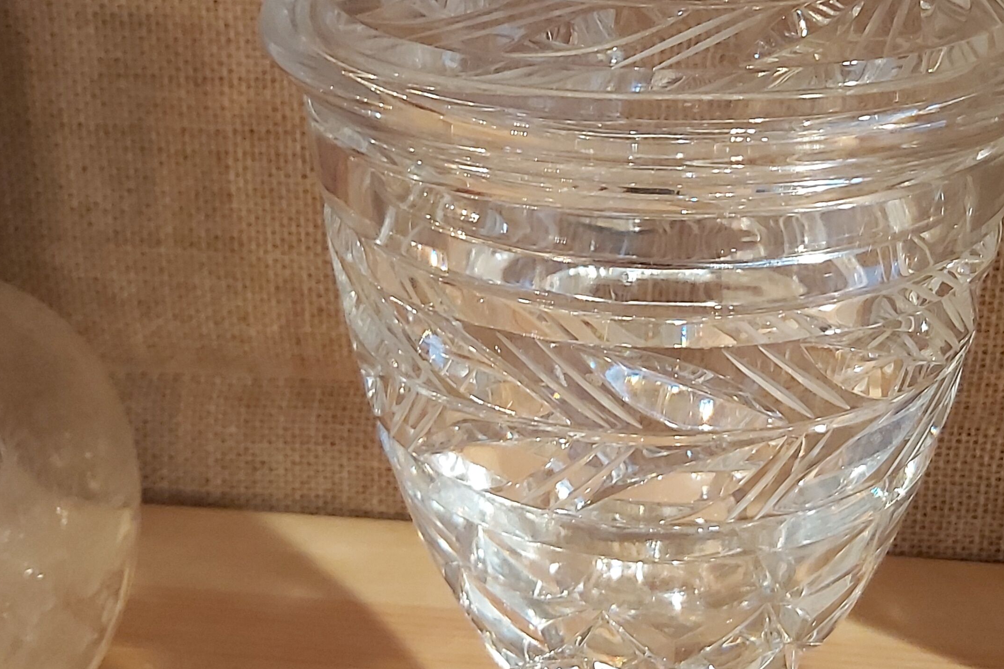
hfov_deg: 38.6
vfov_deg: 26.2
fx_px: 1422
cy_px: 188
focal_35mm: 51
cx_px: 638
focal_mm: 3.92
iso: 320
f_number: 1.7
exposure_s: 1/33
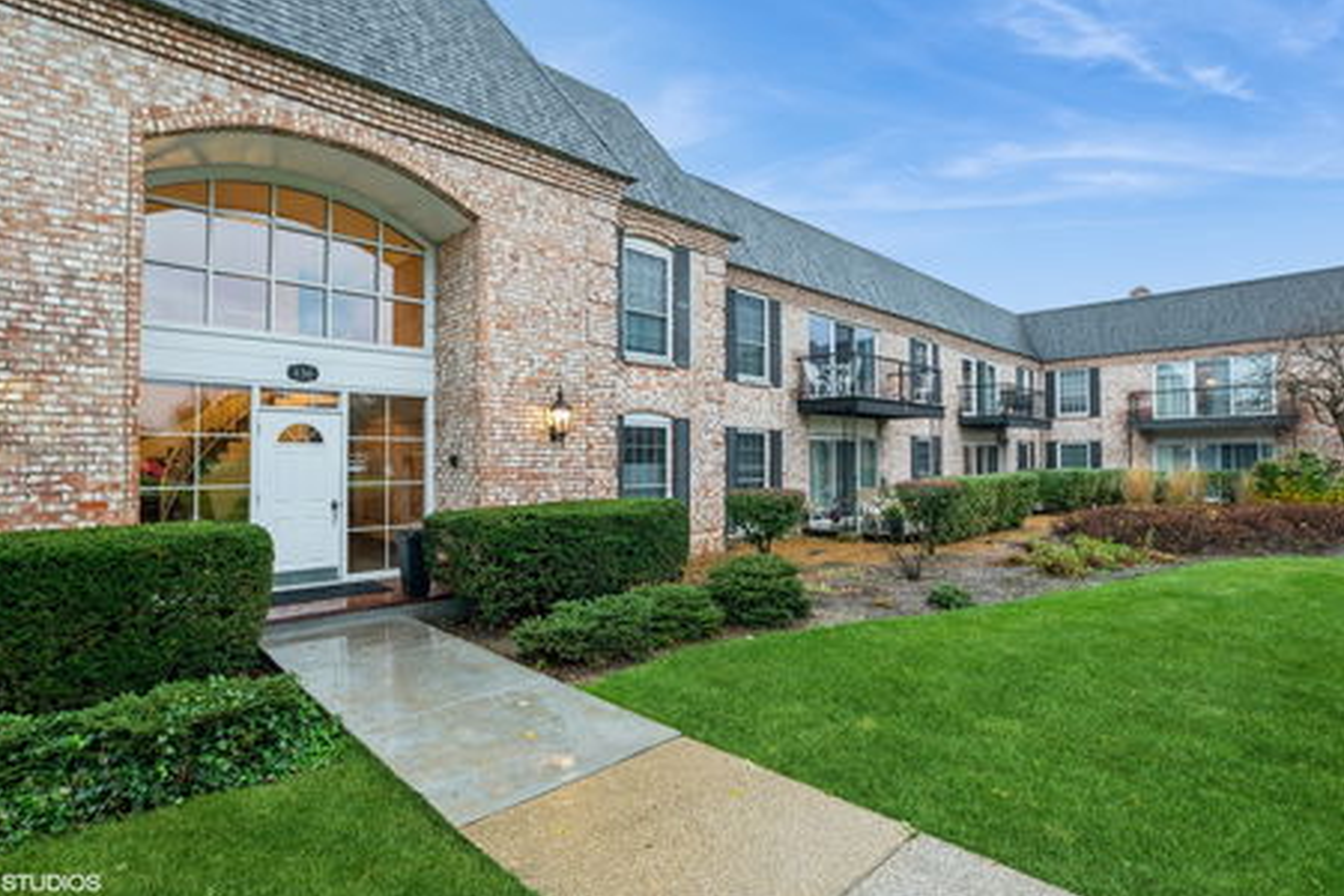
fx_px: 597
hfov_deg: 96.6
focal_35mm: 16
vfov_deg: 73.7
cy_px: 424
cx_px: 633
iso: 250
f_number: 6.3
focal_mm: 10
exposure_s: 1/15
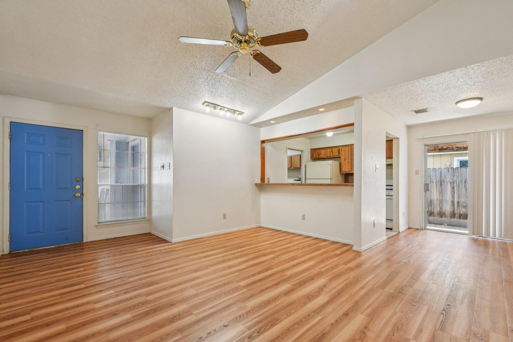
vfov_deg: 77.3
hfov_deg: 100.4
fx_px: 214
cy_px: 171
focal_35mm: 15
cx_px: 256
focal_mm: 10
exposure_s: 1/15
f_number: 8
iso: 400
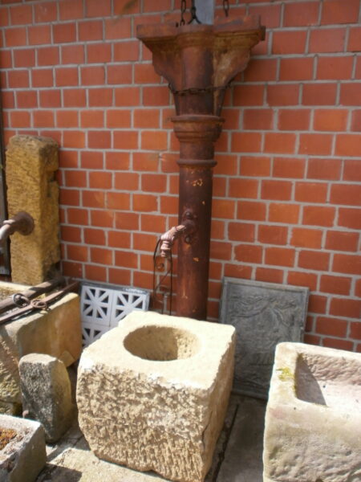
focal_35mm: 27
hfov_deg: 51.4
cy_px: 241
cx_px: 180
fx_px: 375
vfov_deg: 65.3
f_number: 2.9
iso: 100
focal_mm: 4.8
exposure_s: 1/400
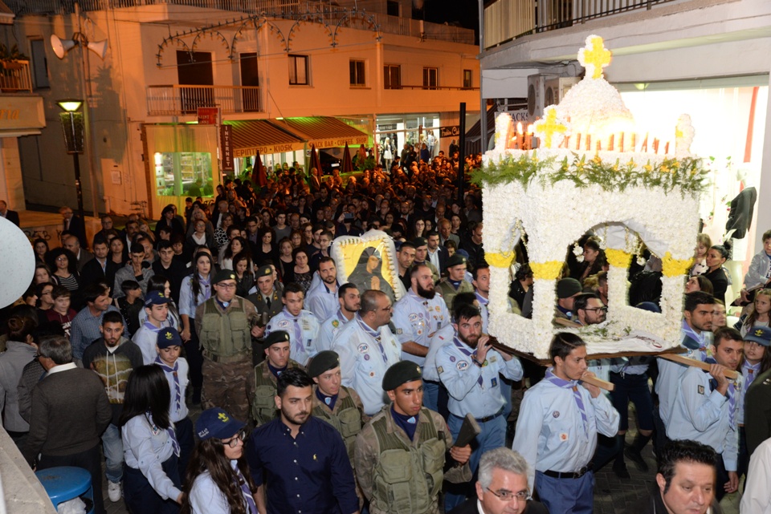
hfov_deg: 54.4
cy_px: 257
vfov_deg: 37.9
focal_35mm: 35
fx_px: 750
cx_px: 386
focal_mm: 35
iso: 2000
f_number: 6.3
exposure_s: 1/20
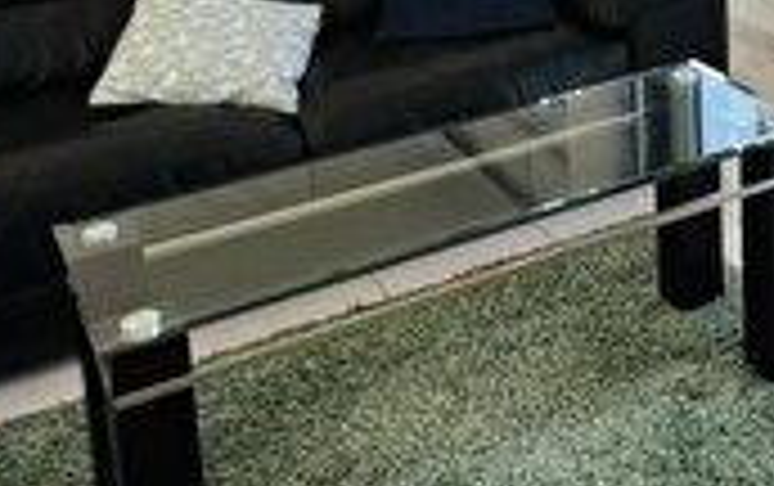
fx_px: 1183
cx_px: 720
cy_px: -119
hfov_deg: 33.9
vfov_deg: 21.3
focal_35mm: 56
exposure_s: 1/249
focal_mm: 1.57
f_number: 1.8
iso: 32
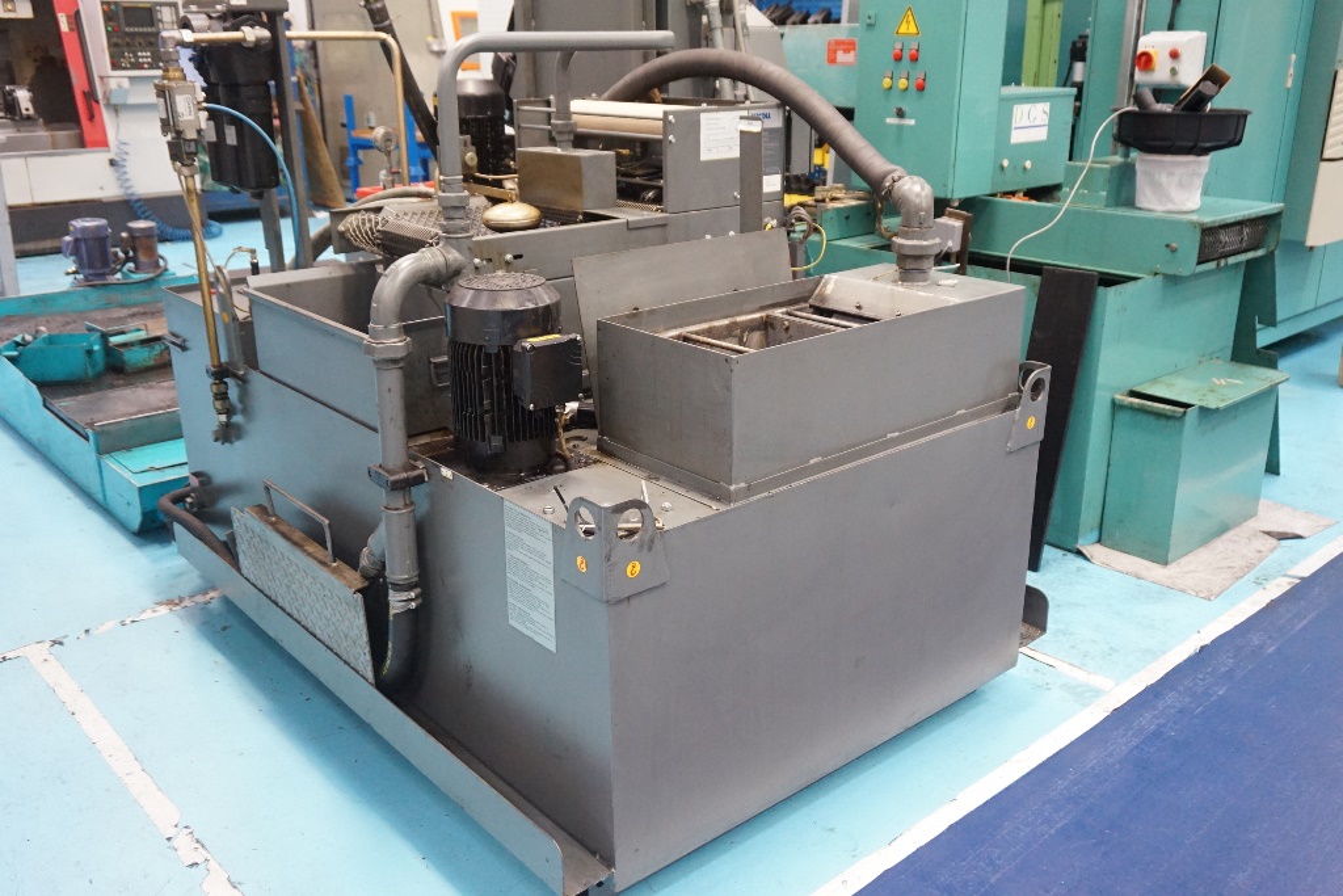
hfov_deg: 61.9
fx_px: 1119
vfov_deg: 43.6
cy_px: 448
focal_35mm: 30
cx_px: 672
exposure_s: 1/160
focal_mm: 20
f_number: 4
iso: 2500
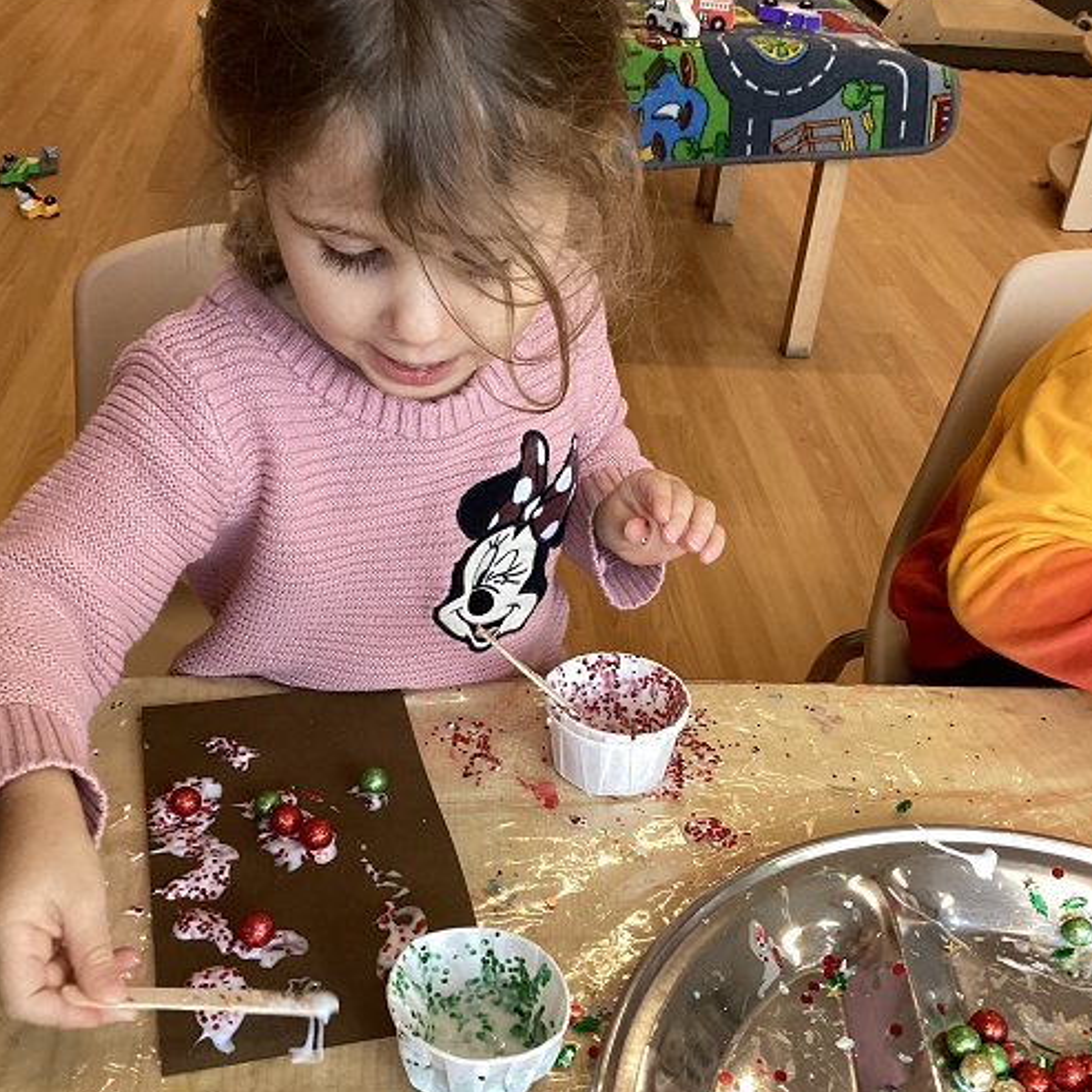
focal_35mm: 37
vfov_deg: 44.8
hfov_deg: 44.9
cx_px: 545
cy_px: 636
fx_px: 1321
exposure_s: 1/50
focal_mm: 3.3
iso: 125
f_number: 2.4
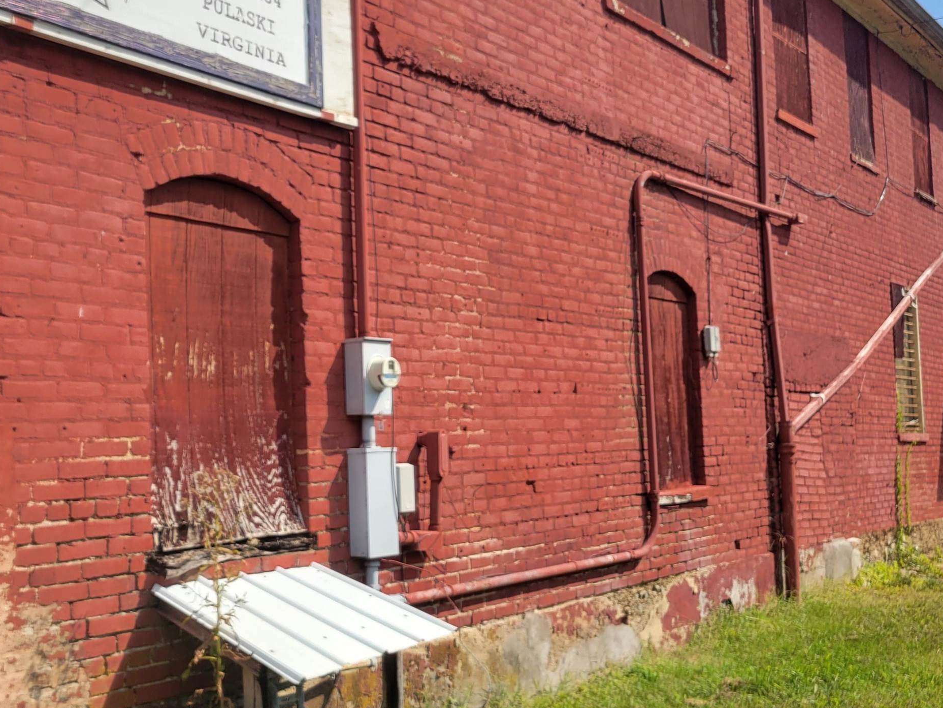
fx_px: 1171
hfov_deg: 43.8
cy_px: 418
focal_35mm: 43
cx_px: 411
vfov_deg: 33.5
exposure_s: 1/1844
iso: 40
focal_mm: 5.4
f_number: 1.8
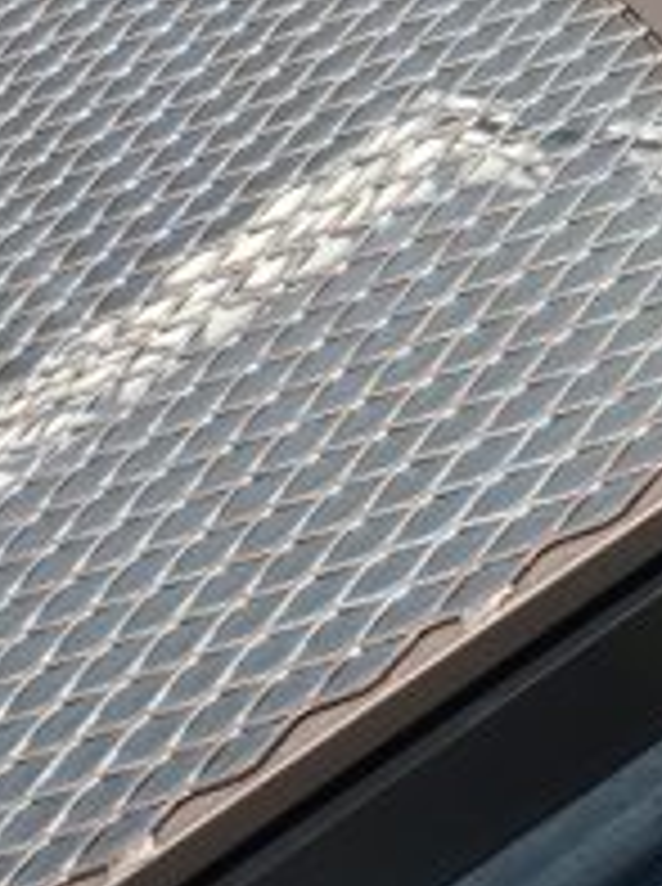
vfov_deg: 13.1
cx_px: 540
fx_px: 3863
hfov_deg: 9.8
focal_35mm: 151
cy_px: 202
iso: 25
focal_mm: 4.15
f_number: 2.2
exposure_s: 1/1508
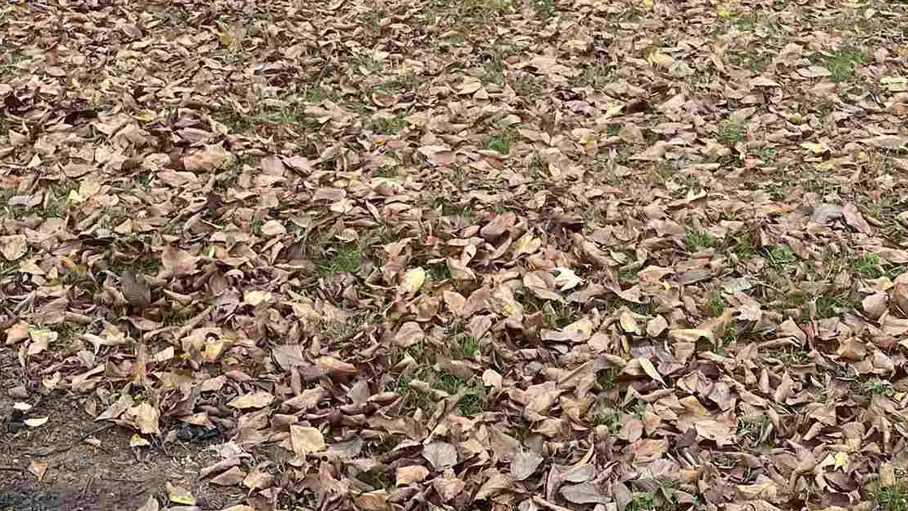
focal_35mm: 78
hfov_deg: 27.2
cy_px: -132
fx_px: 1878
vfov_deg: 14.9
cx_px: 399
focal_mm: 4.25
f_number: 1.8
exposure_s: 1/122
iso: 64
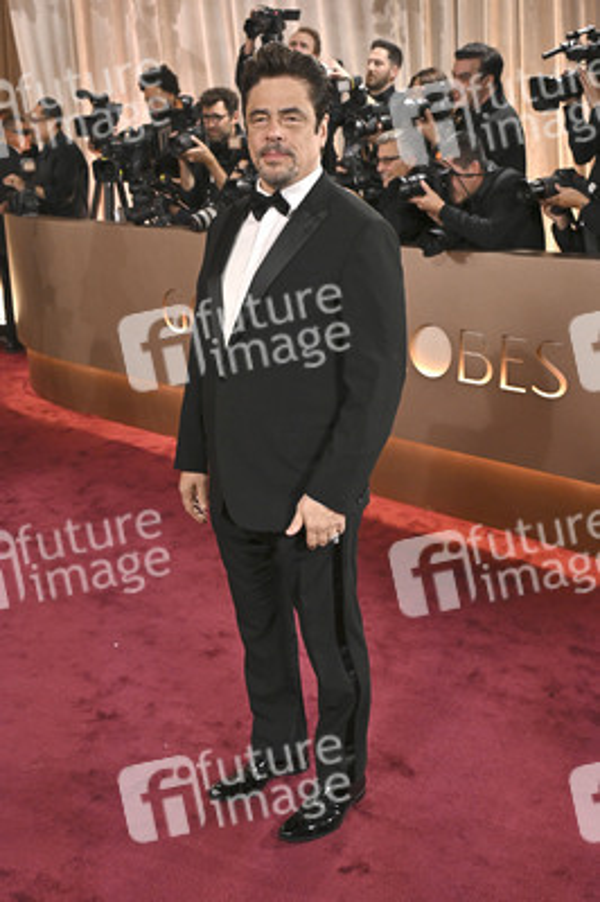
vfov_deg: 51.9
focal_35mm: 37
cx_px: 300
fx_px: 927
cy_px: 451
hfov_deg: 35.9
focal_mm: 37
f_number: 5.6
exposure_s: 1/320
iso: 2500
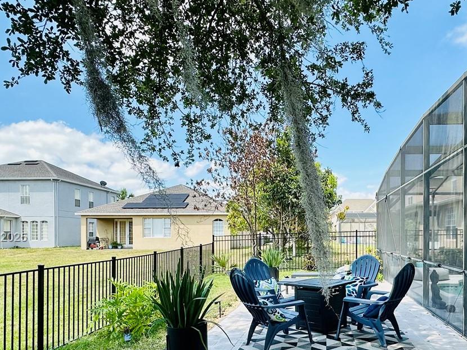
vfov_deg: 50.3
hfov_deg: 64.2
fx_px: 364
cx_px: 297
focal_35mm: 27
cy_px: 238
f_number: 2.2
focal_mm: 2.22
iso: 40
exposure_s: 1/807
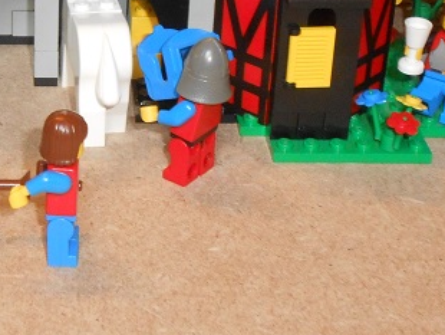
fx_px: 1261
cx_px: 44
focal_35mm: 98
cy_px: 63
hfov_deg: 19.6
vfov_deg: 15.0
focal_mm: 6.8
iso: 400
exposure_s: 1/10
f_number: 4.2
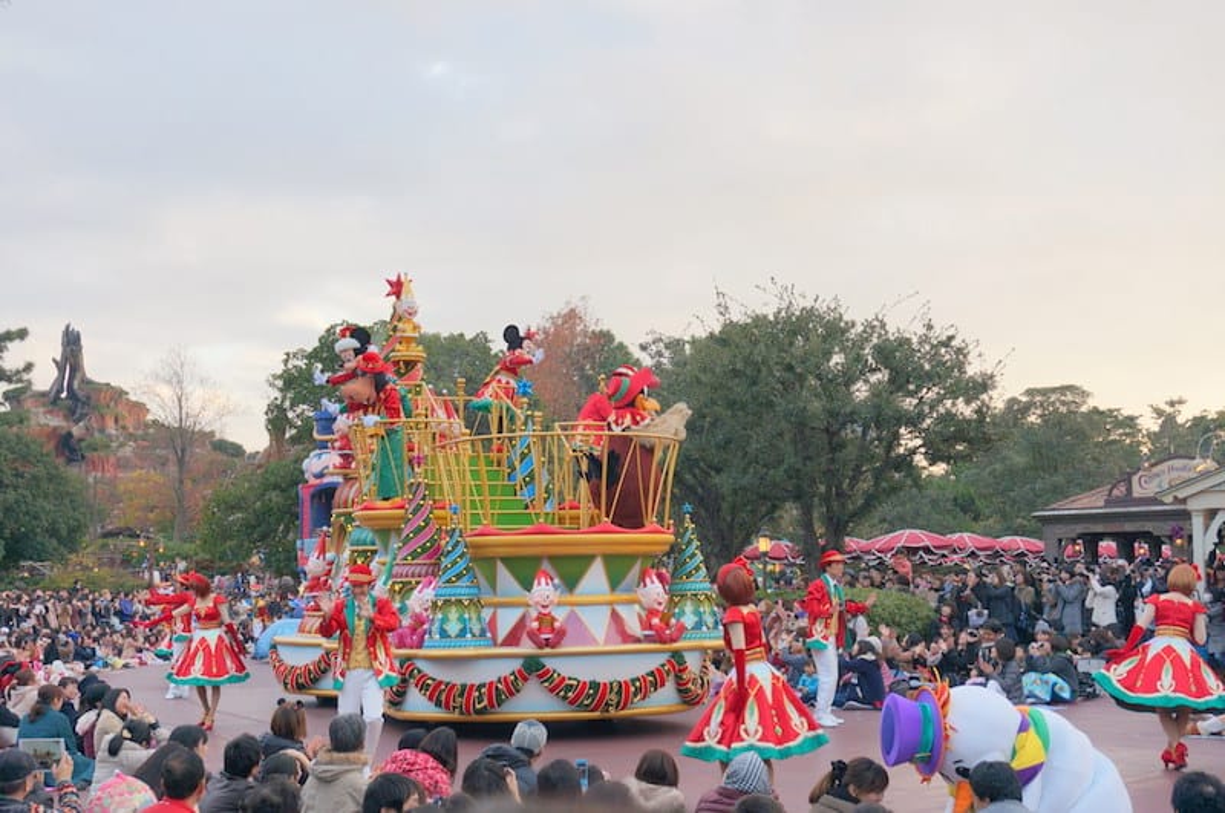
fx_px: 1478
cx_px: 612
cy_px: 406
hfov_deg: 45.0
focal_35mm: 44
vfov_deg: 30.8
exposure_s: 1/80
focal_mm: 29
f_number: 5.6
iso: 100
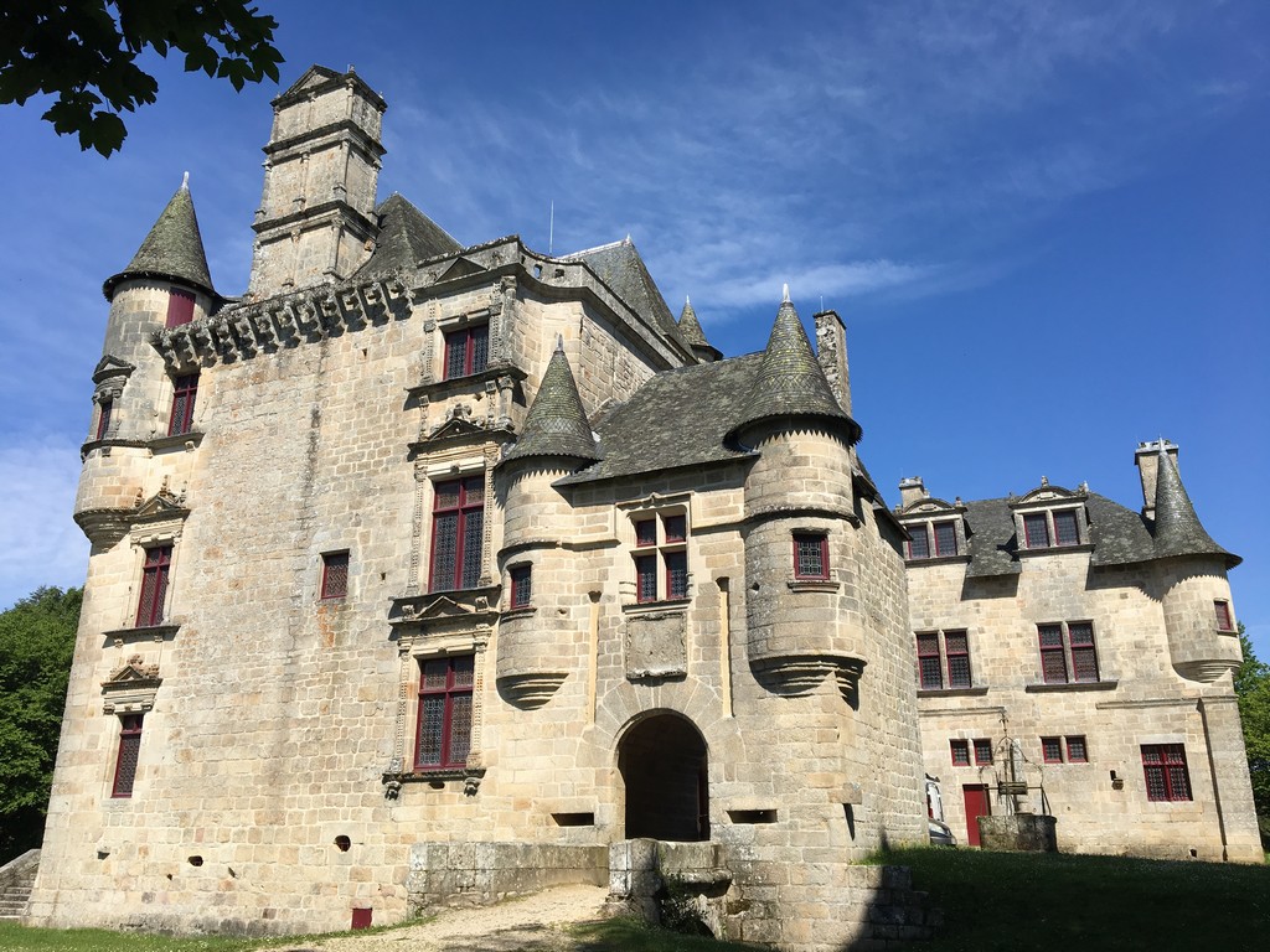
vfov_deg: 48.2
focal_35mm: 29
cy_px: 476
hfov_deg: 61.7
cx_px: 635
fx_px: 1064
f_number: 2.2
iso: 25
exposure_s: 1/1832
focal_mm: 4.15
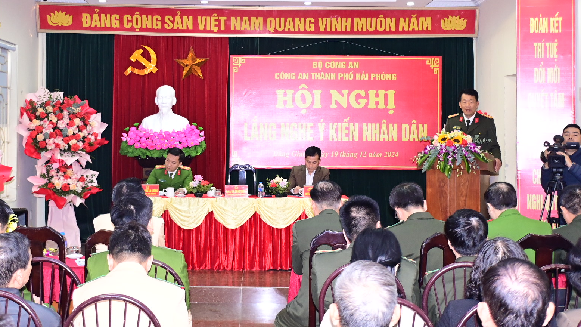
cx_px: 262
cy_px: 116
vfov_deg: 22.6
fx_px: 816
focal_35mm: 53
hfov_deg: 39.1
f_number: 4
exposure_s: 1/200
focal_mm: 27
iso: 2000
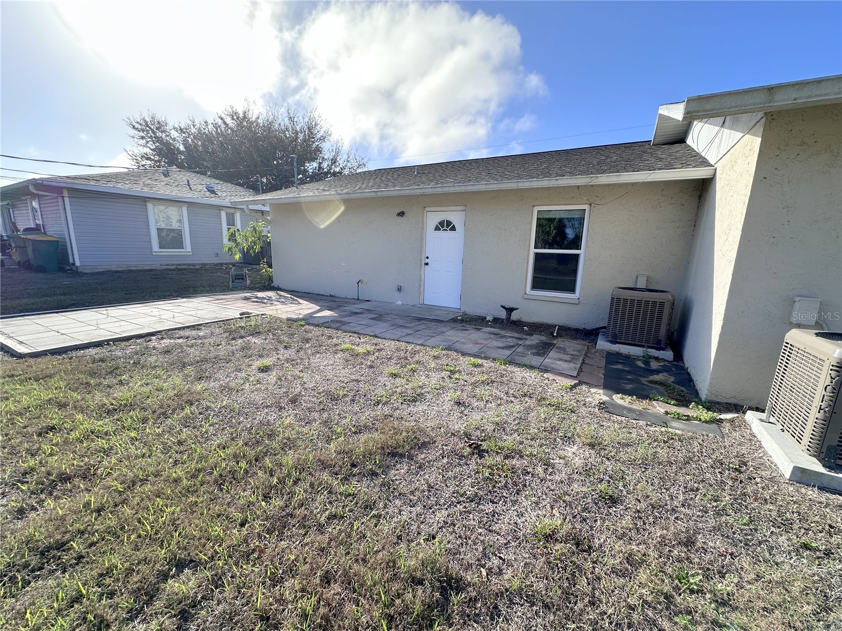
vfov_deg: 85.7
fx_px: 341
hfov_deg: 102.1
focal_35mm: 14
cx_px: 421
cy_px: 316
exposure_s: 1/836
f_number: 2.2
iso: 40
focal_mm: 2.22
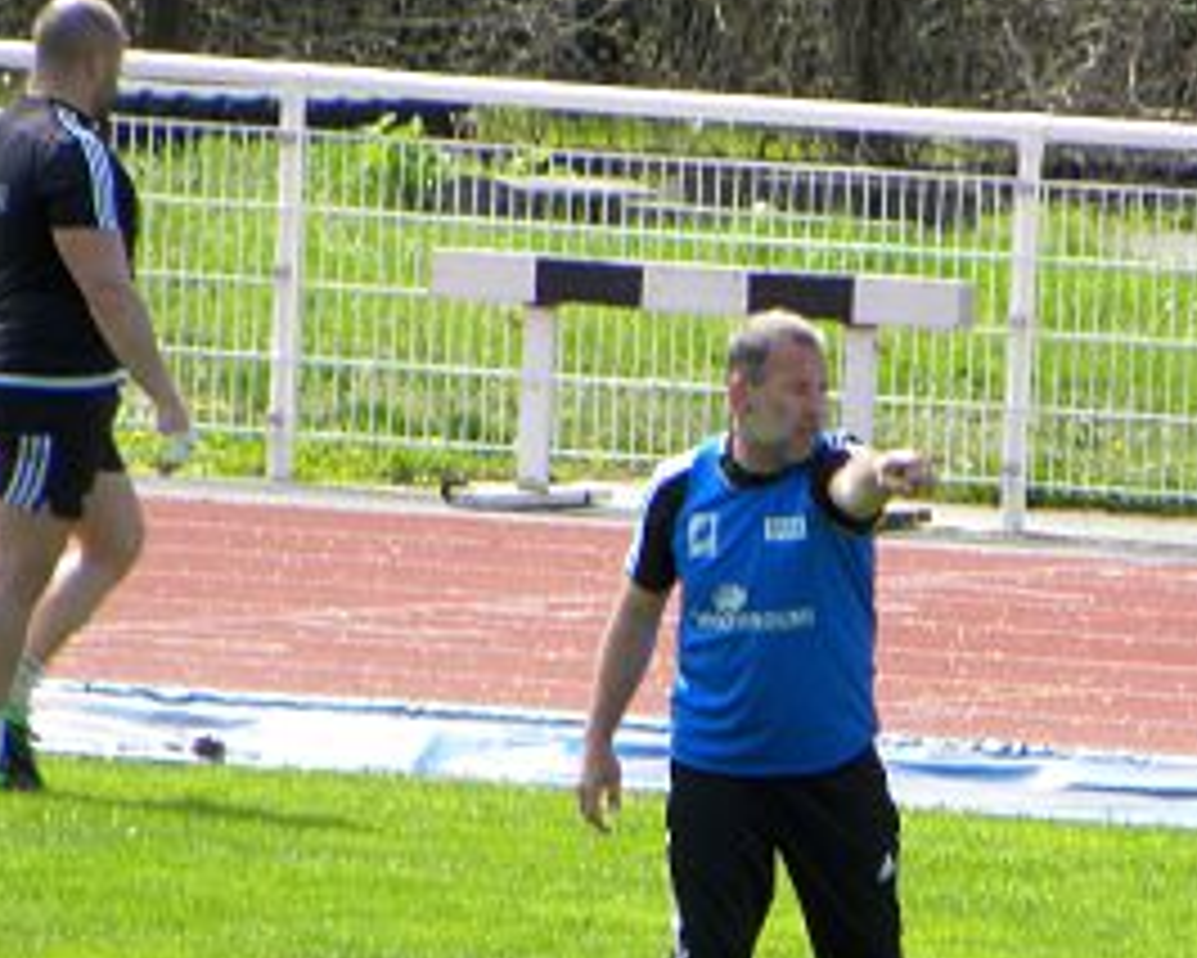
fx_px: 48729
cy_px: 652
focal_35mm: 1375
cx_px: 819
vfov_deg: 1.1
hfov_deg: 1.4
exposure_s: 1/247
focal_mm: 110.4
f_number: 5
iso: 64
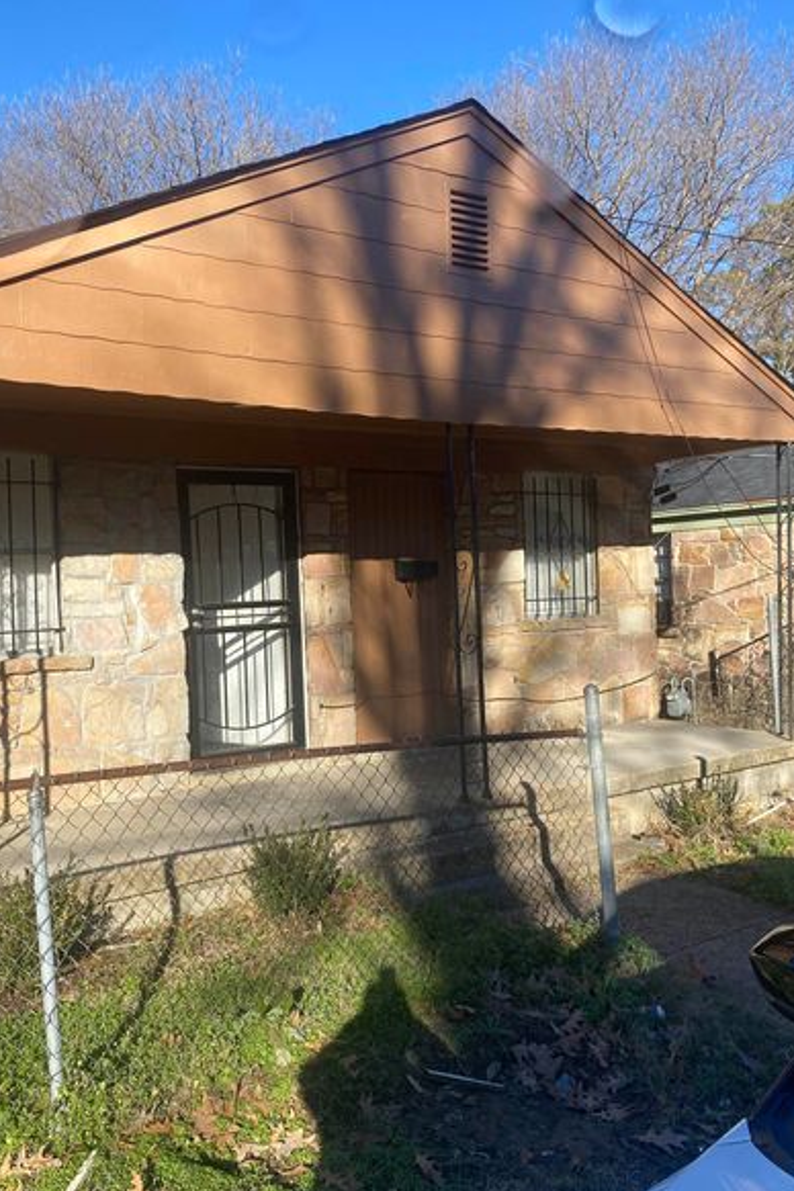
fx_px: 1026
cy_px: 613
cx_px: 311
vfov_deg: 60.3
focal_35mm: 31
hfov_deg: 42.1
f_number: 1.8
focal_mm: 4.25
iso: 32
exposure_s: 1/1961
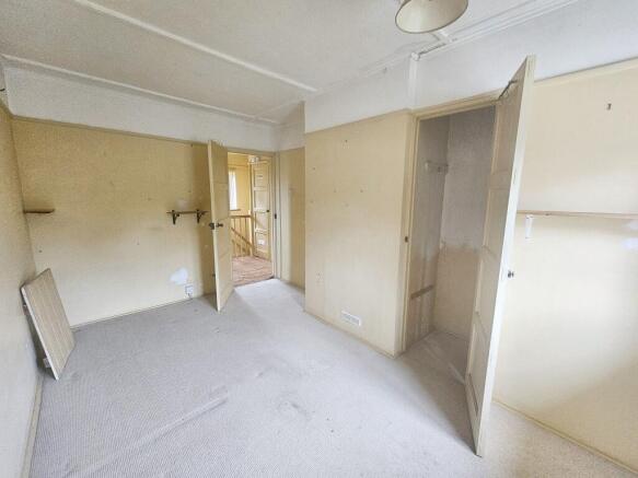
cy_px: 239
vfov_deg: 89.9
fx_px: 240
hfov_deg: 106.2
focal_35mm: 13
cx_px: 319
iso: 500
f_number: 2.2
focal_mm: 2.2
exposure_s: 1/30
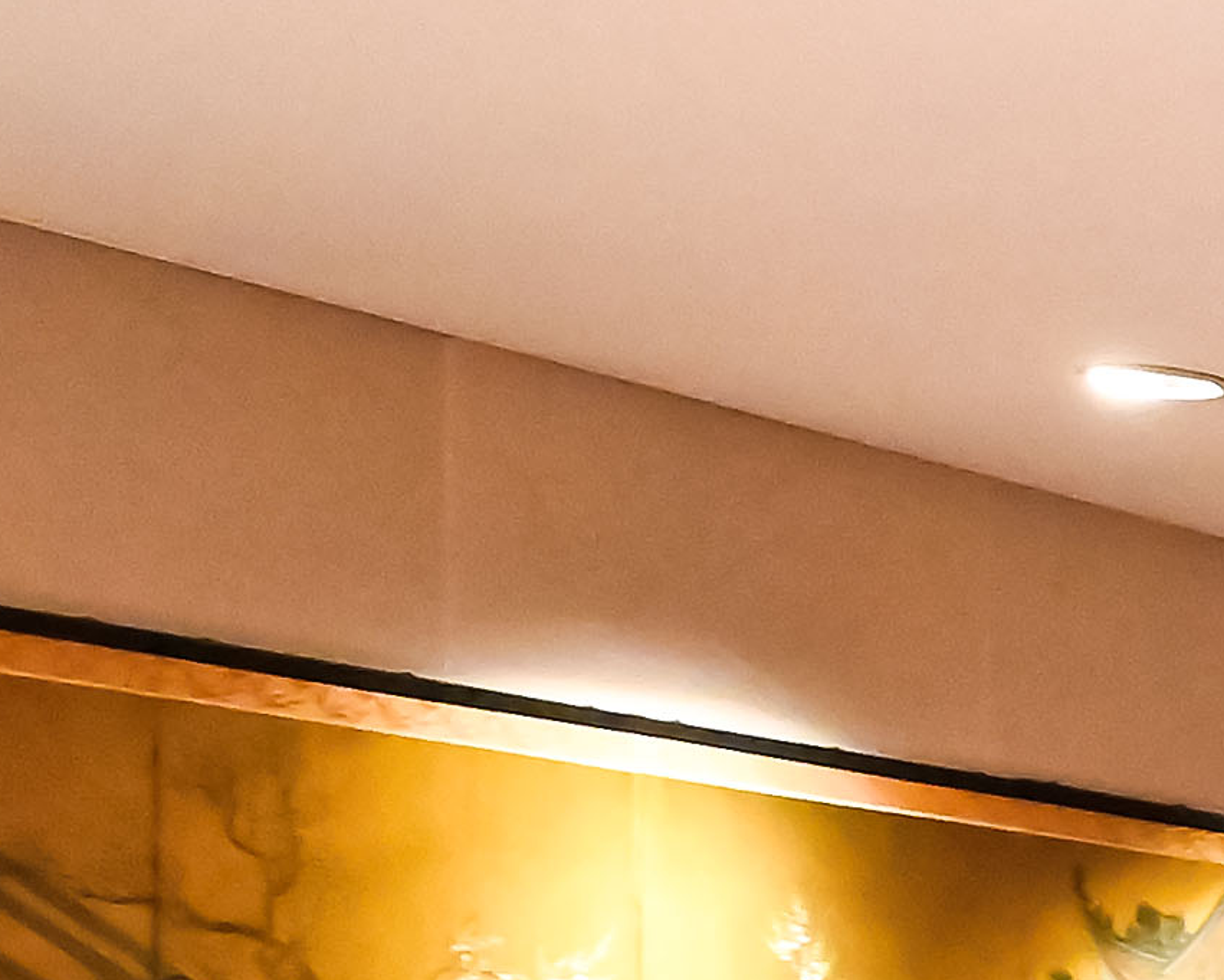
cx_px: 4305
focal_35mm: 100
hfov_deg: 9.5
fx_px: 3623
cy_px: 1682
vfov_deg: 13.9
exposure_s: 1/30
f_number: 6.3
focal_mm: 15
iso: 5000
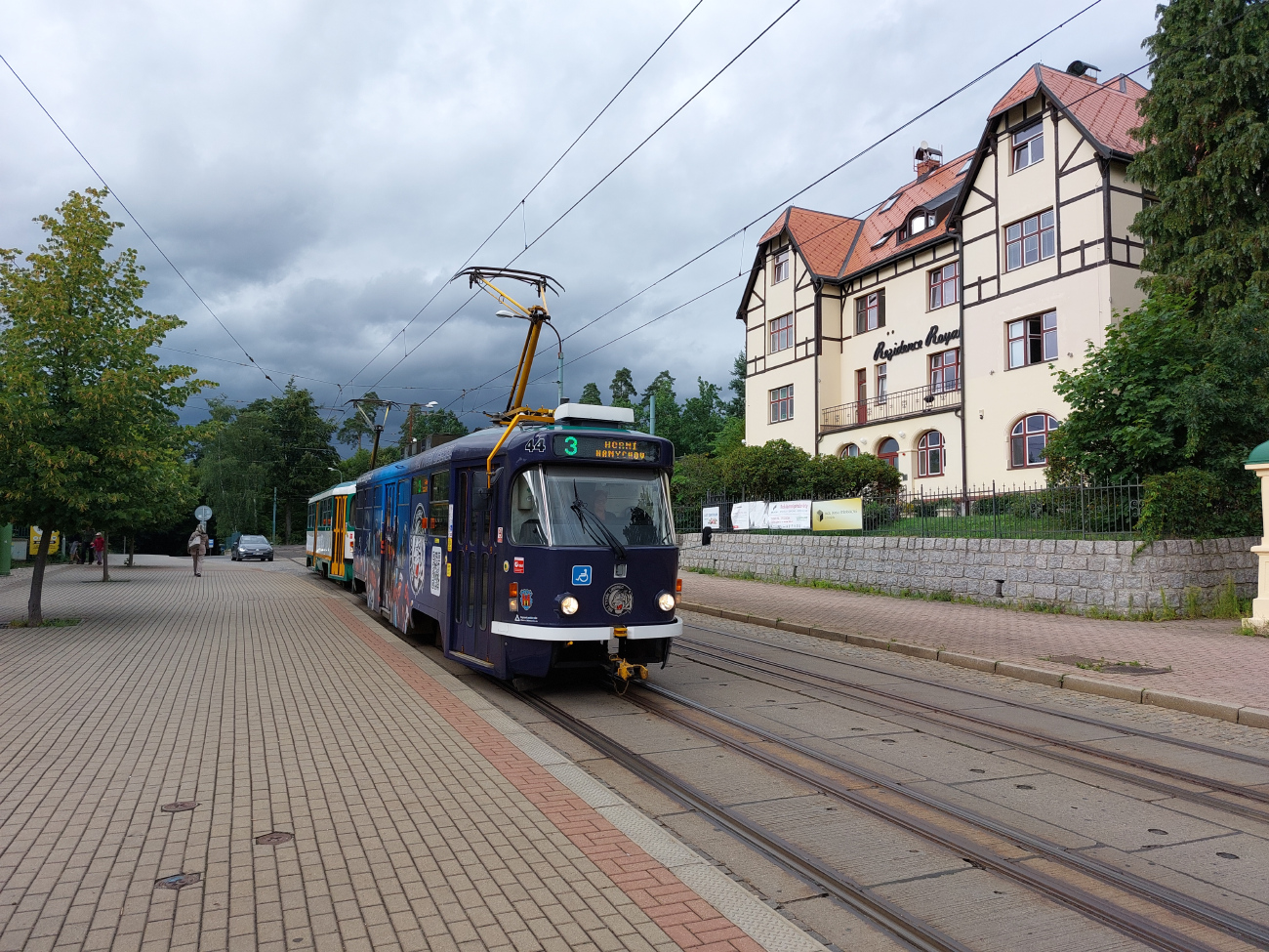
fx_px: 880
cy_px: 476
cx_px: 634
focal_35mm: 24
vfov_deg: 56.8
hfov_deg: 71.6
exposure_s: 1/460
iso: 25
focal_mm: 5.23
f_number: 1.8
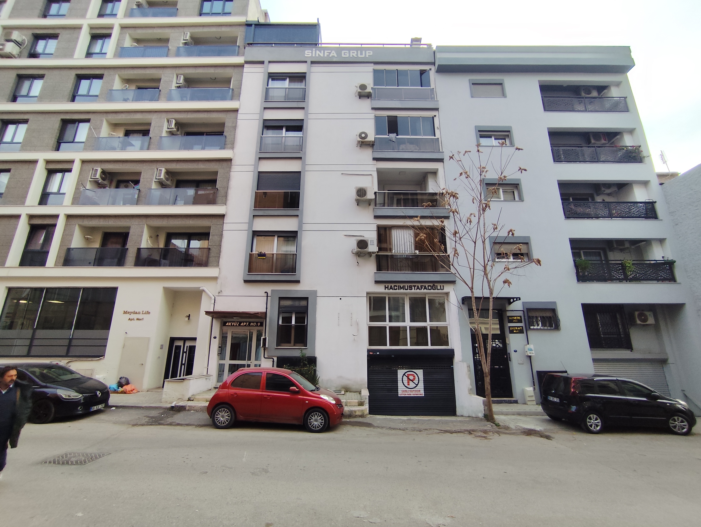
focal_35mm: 16
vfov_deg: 78.2
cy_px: 264
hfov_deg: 94.5
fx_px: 324
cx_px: 350
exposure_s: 1/699
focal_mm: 1.65
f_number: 2.2
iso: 50
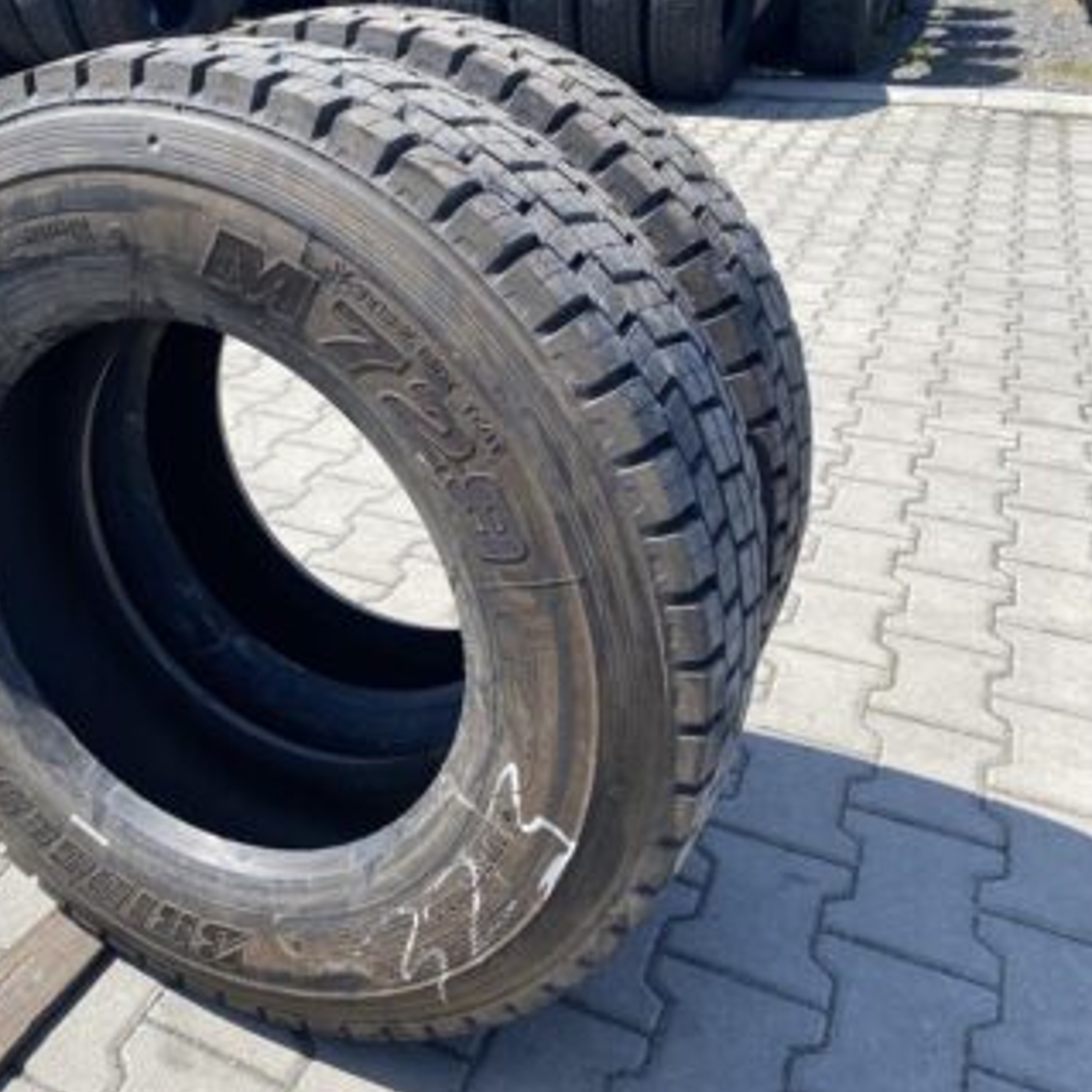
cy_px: 549
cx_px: 363
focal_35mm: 31
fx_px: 1106
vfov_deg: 52.5
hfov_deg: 51.5
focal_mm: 4.25
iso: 32
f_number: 1.8
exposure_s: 1/1258
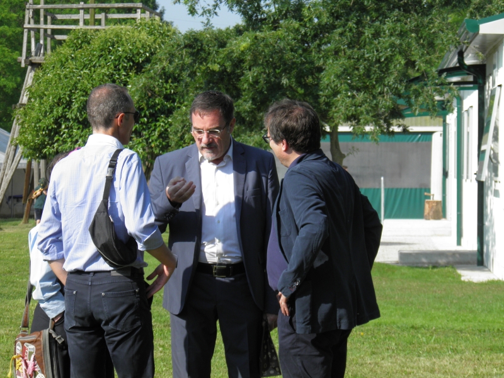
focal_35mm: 162
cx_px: 252
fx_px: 2359
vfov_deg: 9.2
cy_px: 189
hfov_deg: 12.2
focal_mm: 29.2
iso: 50
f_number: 4.1
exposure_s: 1/400
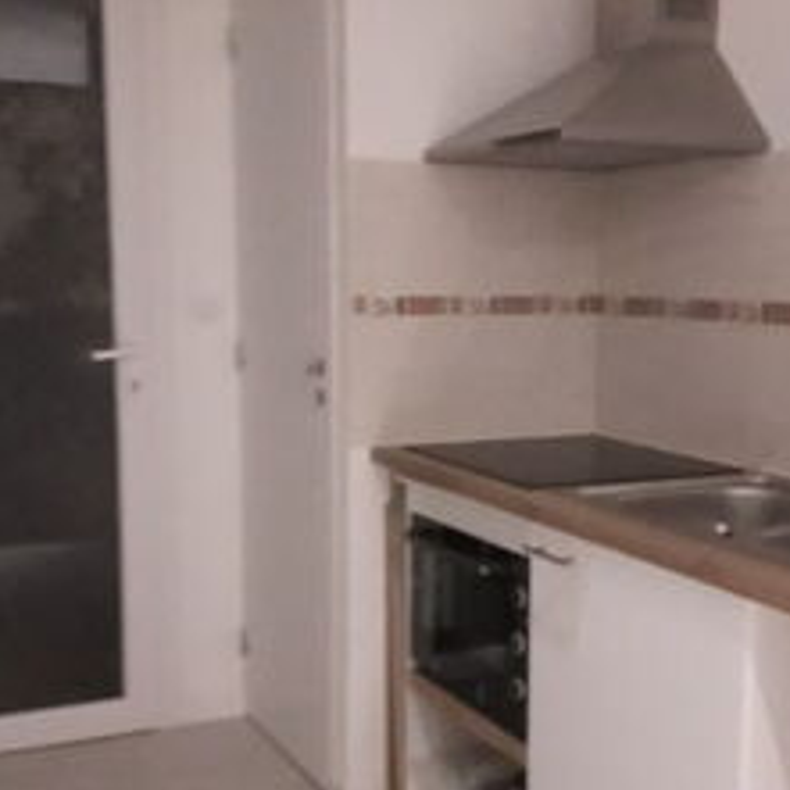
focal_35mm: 46
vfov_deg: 36.7
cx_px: 447
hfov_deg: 36.7
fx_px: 1188
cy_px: 470
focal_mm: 3.6
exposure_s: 1/17
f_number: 1.9
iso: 800
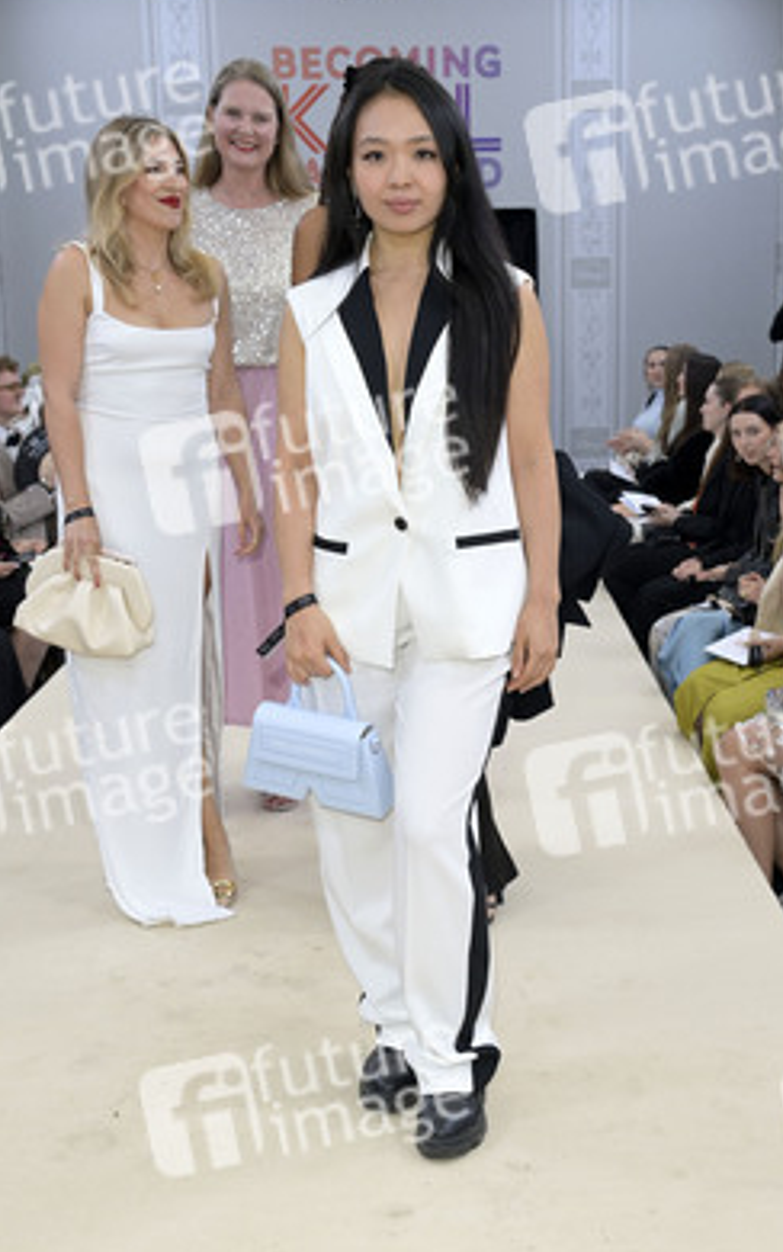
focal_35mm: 46
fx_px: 1569
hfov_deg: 28.0
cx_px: 398
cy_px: 620
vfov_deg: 43.5
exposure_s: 1/250
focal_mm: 44
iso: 500
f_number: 5.6
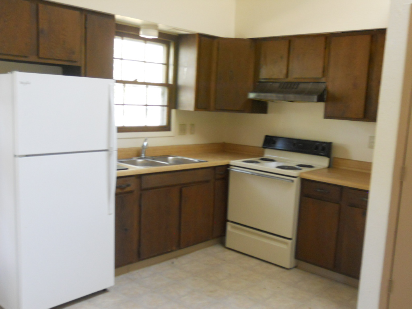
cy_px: 154
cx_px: 206
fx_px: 381
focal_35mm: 32
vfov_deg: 44.2
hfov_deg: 56.8
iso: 400
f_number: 2.8
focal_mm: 5.7
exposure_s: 1/25
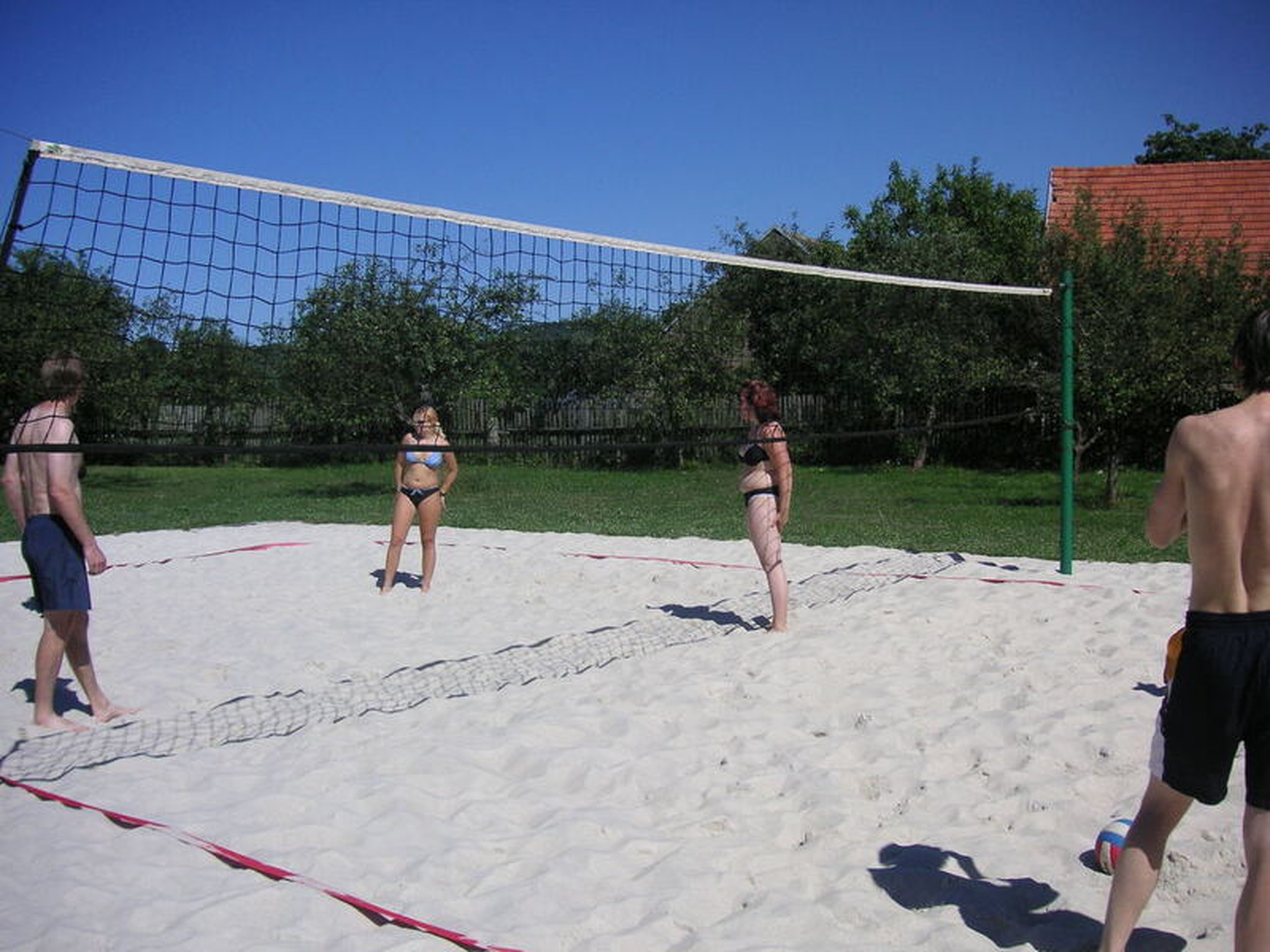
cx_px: 635
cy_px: 476
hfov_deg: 50.1
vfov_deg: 38.7
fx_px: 1357
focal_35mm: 37
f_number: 6.7
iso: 50
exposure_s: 1/350
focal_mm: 6.1
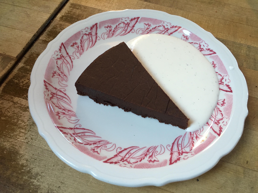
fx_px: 216
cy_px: 96
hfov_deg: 61.7
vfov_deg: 48.2
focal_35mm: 29
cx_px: 129
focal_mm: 4.15
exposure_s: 1/30
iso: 100
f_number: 2.2
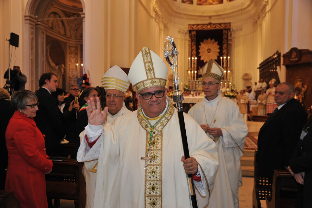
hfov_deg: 58.8
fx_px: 277
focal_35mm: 32
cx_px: 156
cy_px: 104
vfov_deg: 41.0
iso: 800
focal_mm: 32
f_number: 5
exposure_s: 1/60
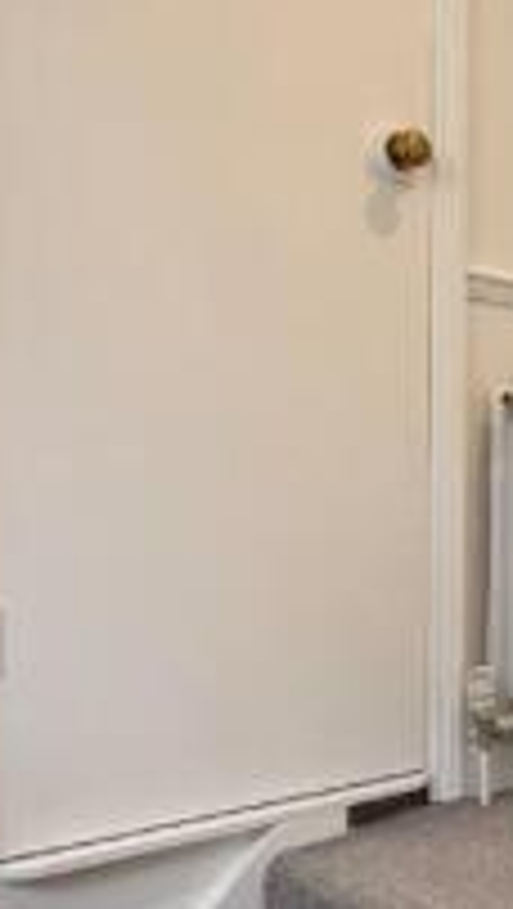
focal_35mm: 44
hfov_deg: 22.9
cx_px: 736
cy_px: 529
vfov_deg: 46.2
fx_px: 1061
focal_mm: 2.22
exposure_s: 1/121
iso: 160
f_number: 2.2
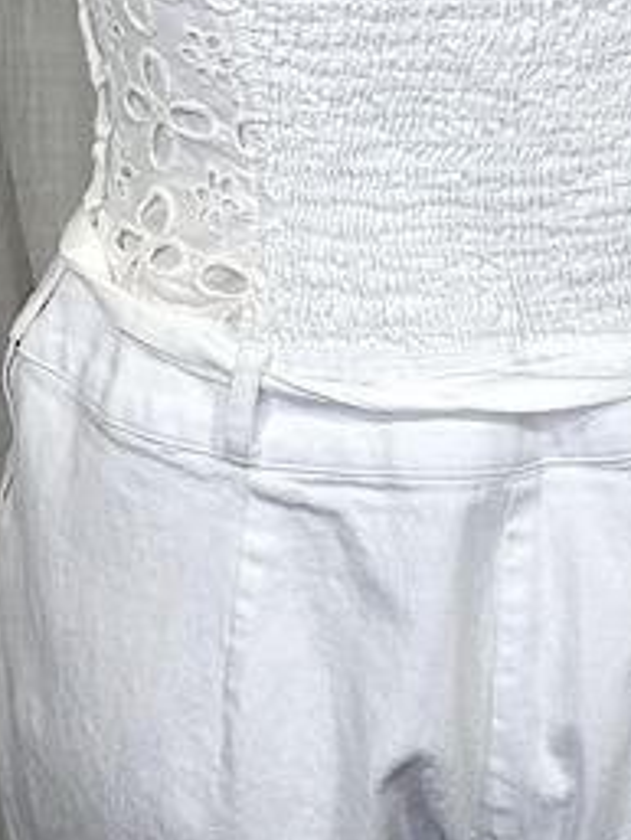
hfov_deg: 16.7
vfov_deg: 21.4
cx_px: 615
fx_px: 2113
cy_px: -65
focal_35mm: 87
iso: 20
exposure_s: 1/232
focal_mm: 3.99
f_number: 1.8
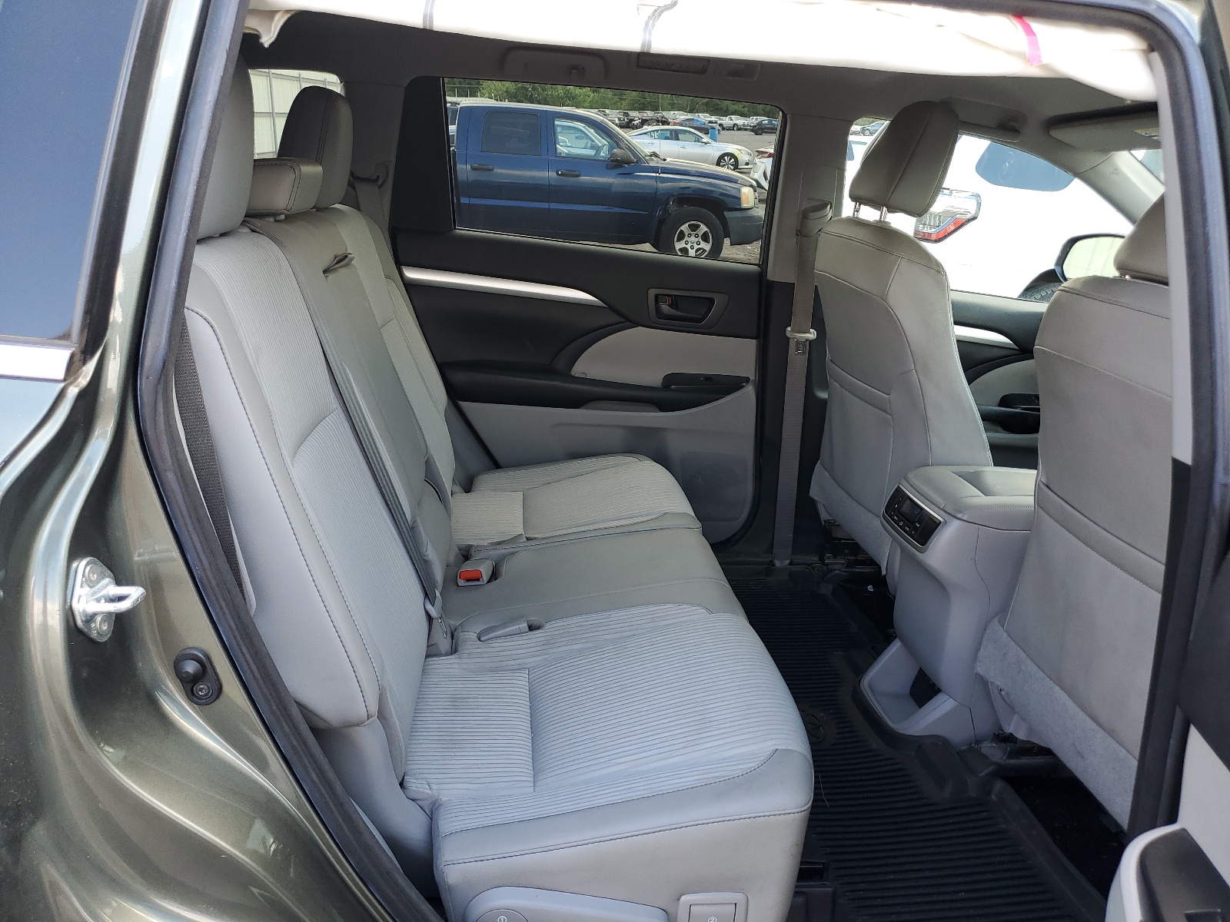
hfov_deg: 67.3
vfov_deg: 53.1
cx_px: 615
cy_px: 461
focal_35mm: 26
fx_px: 924
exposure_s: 1/164
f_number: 1.5
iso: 50
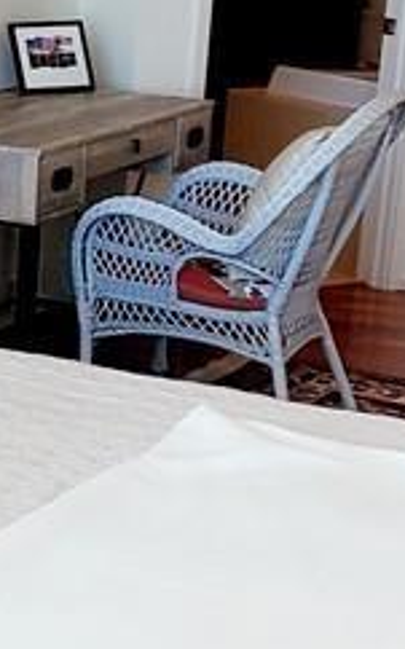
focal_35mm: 91
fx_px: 1609
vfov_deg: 22.8
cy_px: 271
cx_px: -333
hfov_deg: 12.9
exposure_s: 1/120
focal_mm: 1.8
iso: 64
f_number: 2.2
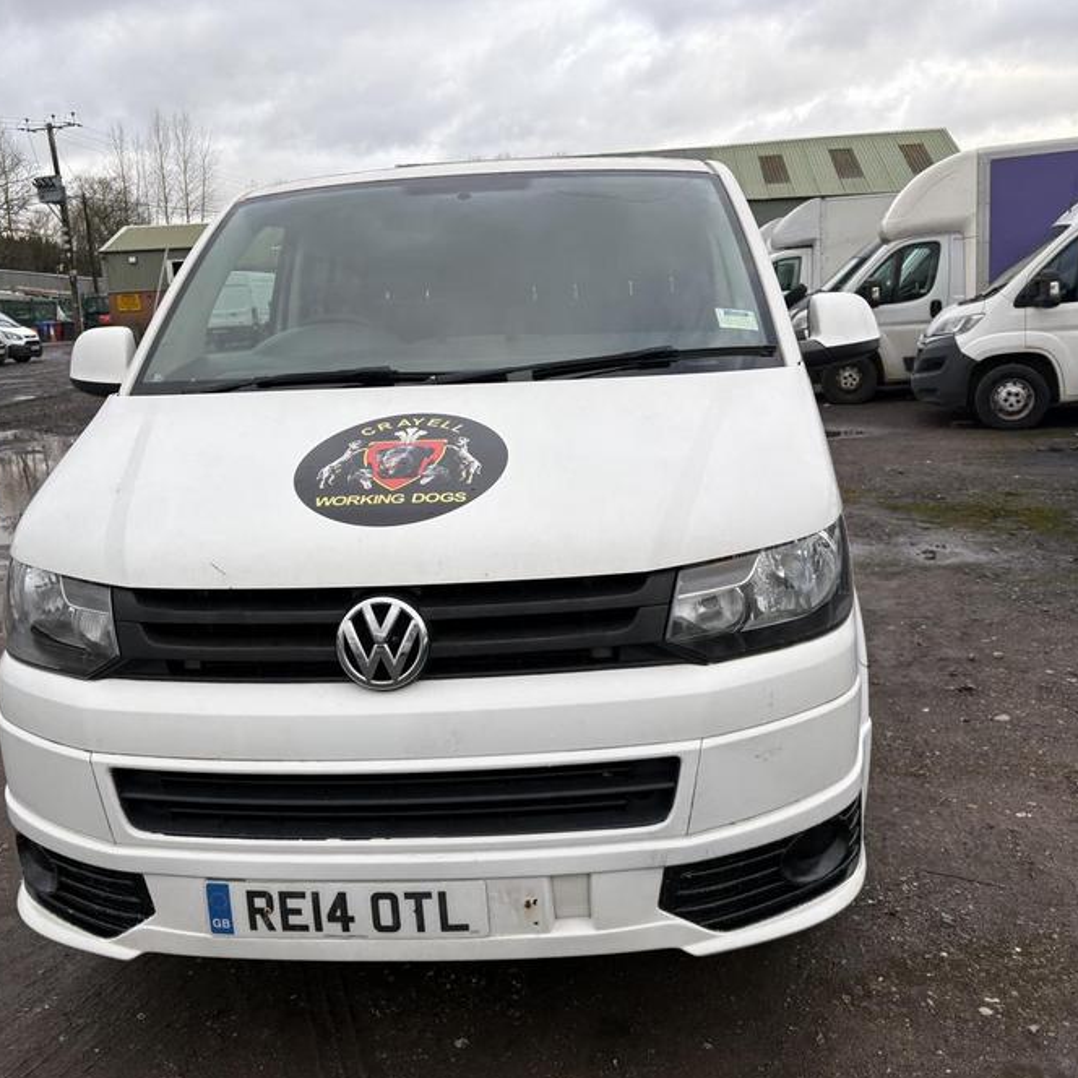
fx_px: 1092
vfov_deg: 52.5
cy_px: 542
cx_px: 550
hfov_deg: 52.5
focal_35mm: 31
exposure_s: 1/673
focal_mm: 5.96
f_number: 1.6
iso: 50
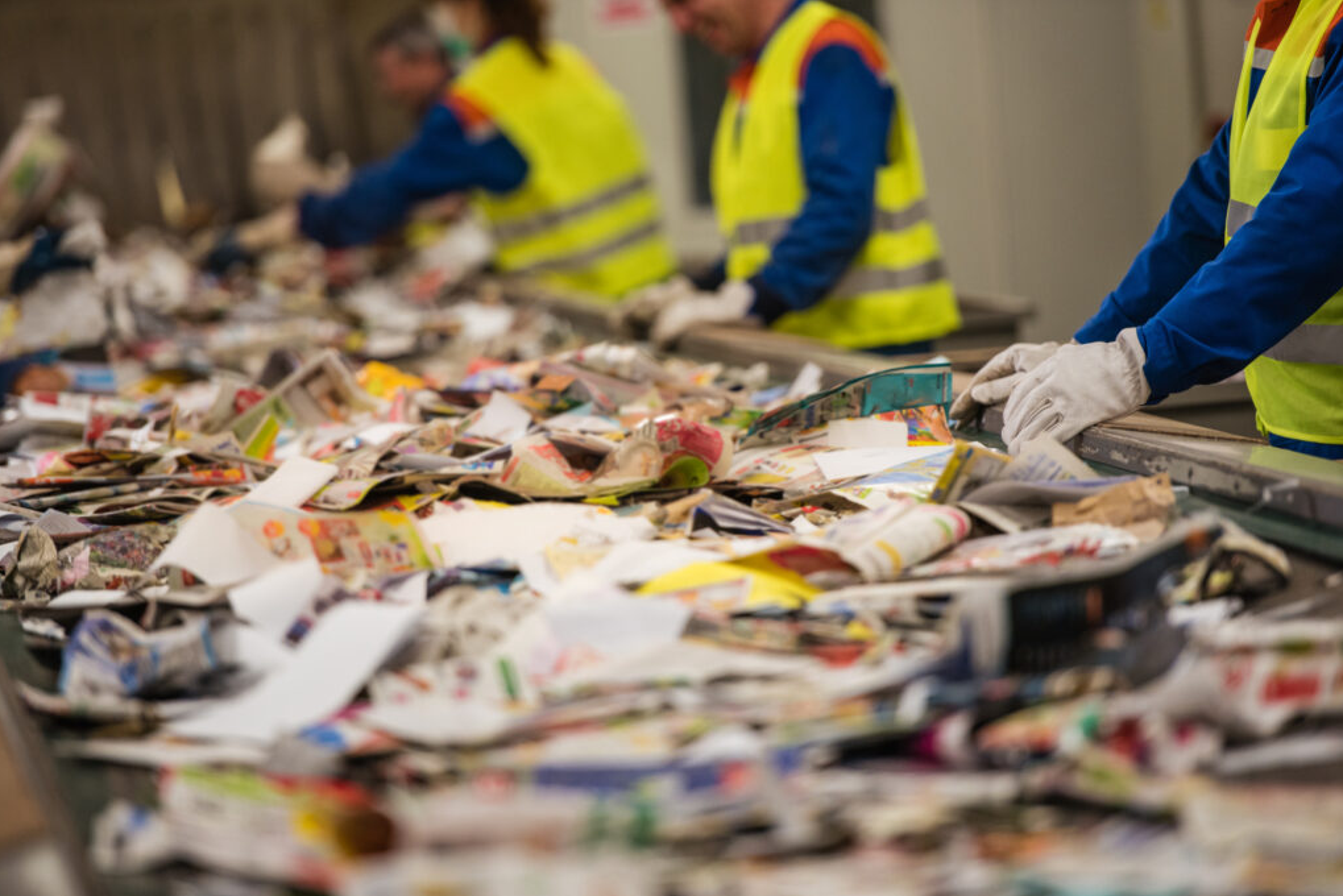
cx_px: 672
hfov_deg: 10.8
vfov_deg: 7.2
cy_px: 449
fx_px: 7127
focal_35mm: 191
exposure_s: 1/125
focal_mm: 190
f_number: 2.8
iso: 800
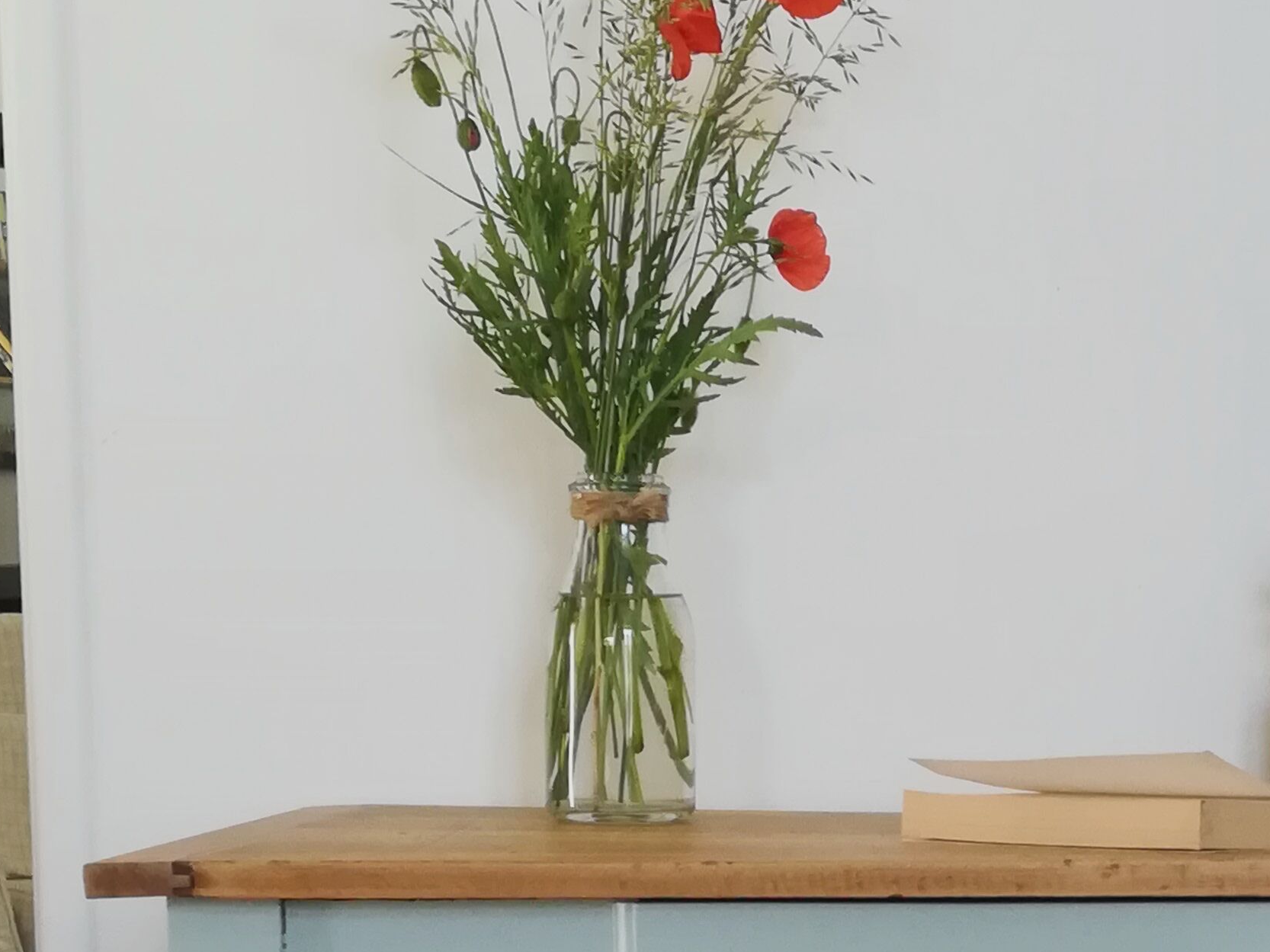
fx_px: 2971
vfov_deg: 17.6
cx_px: 979
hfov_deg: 23.8
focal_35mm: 81
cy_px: 1024
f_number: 2.2
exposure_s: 1/33.3
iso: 250
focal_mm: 3.83
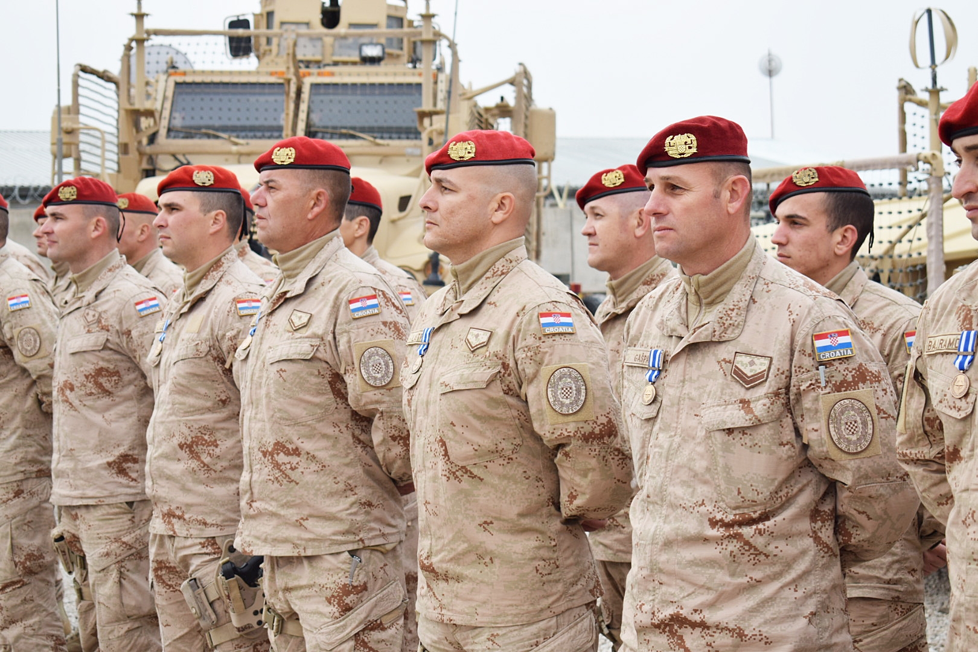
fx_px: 2241
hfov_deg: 24.6
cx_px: 489
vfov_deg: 16.6
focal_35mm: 82
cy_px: 326
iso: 100
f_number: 5.6
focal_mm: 55
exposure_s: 1/125
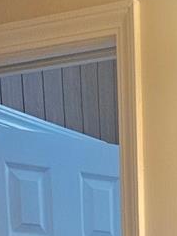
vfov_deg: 13.4
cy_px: 525
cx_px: 231
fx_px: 798
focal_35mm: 117
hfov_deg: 12.3
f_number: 1.8
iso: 640
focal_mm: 5.4
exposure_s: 1/120
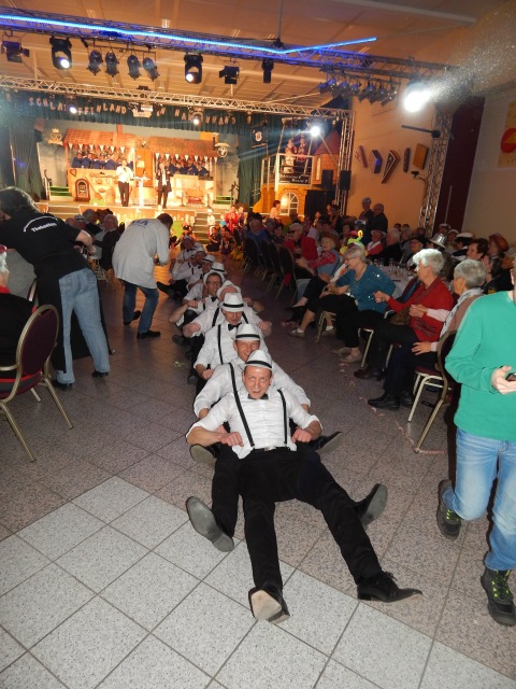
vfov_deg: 73.9
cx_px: 258
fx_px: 457
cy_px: 344
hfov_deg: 58.9
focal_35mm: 23
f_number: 3
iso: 200
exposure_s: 1/30
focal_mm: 4
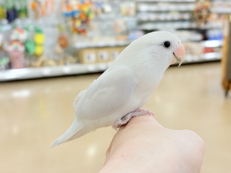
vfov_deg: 28.0
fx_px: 347
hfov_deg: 36.8
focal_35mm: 52
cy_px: 86
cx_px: 116
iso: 64
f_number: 1.6
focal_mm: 5.96
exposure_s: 1/50
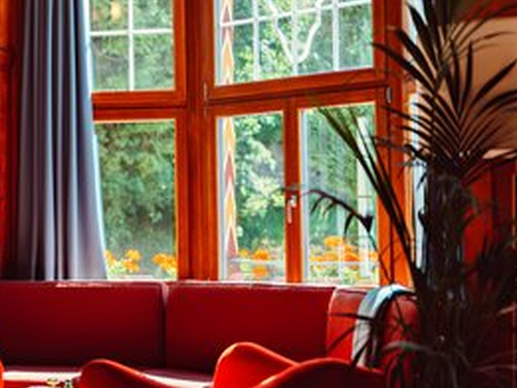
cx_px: 71
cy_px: 158
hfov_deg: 23.6
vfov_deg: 18.2
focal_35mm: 81
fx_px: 1210
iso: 80
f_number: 1.7
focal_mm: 55
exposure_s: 1/220
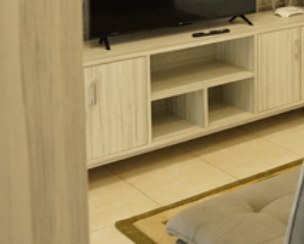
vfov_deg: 18.7
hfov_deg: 22.6
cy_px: -78
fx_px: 685
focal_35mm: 76
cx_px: 384
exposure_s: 1/50
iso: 1600
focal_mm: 16
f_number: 4
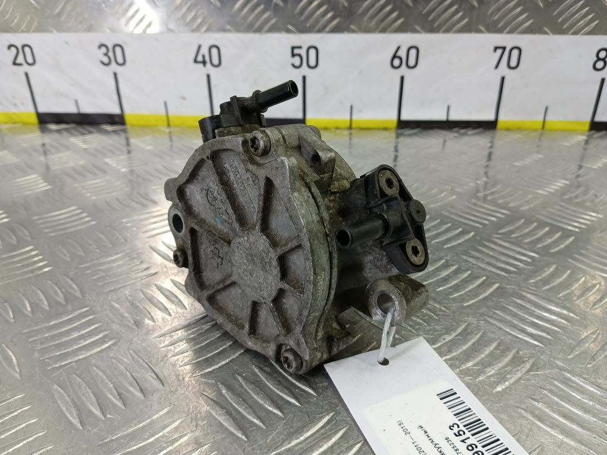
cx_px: 304
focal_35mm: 23
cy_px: 228
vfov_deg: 58.9
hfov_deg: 73.9
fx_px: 403
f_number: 1.6
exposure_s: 1/50
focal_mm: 4.11
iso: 133
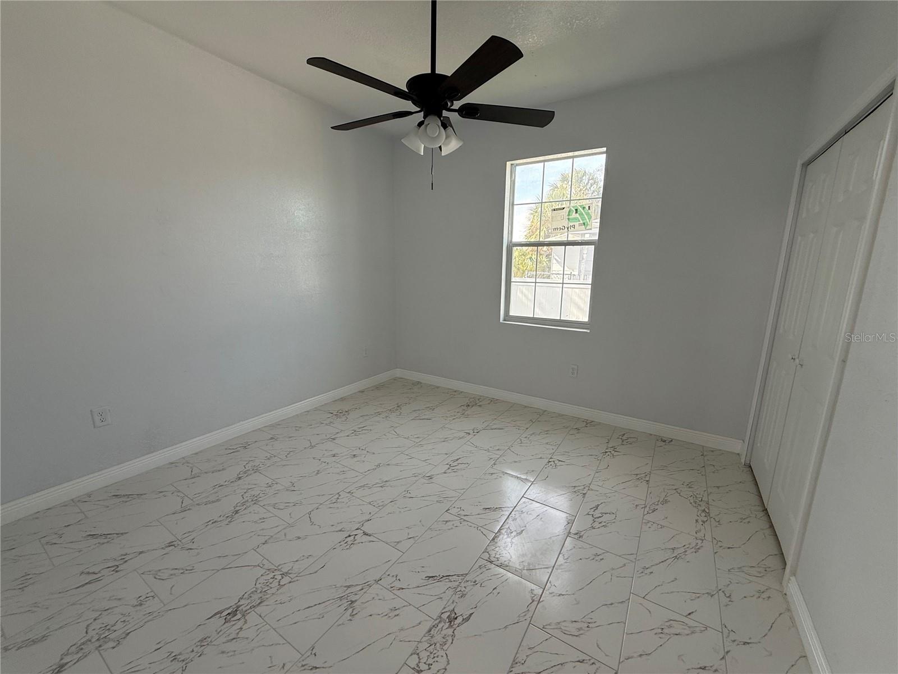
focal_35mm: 14
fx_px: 363
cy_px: 337
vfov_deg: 85.7
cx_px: 449
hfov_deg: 102.1
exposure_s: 1/105
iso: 64
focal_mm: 2.22
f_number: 2.2
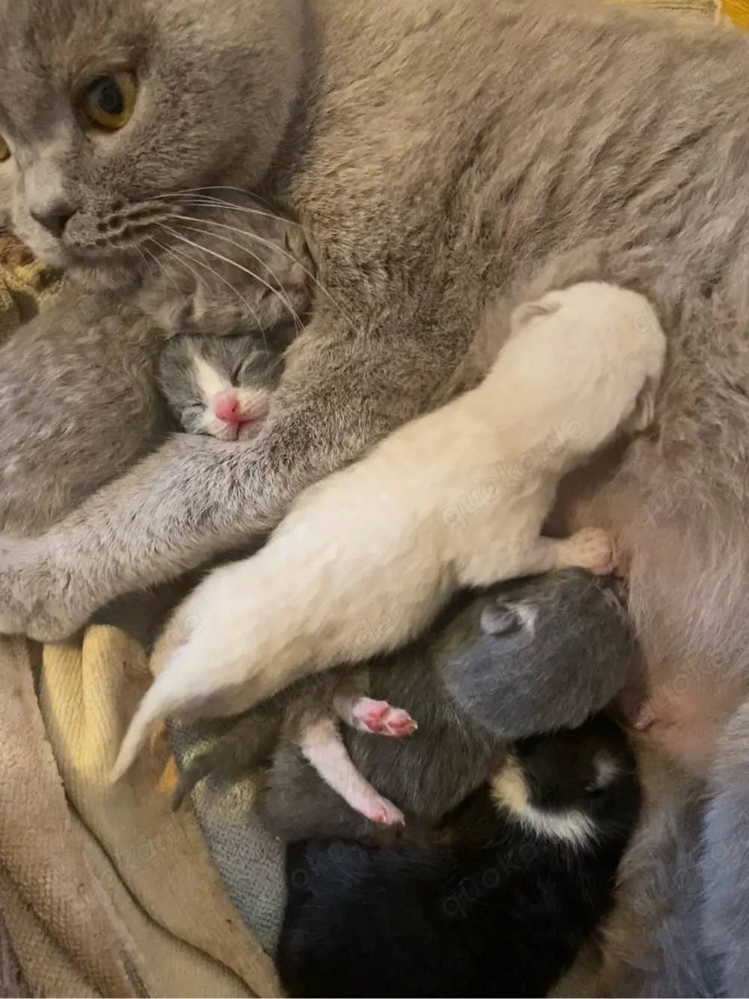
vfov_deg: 67.3
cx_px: 374
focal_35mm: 26
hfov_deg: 53.0
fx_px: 750
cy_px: 500
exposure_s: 1/30
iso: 800
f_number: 1.8
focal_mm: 4.25
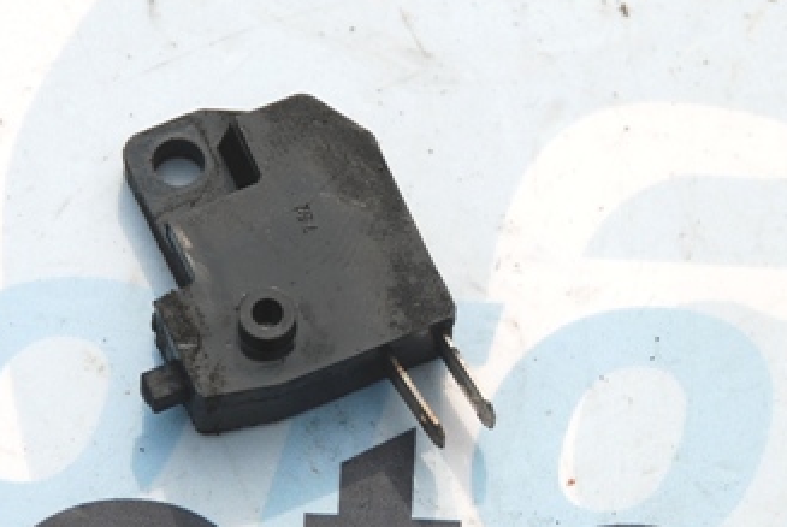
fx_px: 7202
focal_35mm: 329
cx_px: 498
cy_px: 334
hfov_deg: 6.3
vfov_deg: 4.2
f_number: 6.3
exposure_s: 1/640
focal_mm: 112
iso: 100
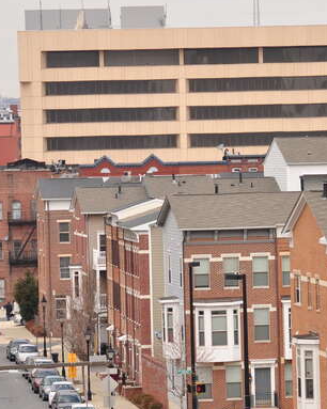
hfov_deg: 5.4
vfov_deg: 6.7
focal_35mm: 288
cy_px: 210
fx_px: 3487
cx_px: 333
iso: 200
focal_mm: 98
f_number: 6.3
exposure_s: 1/640
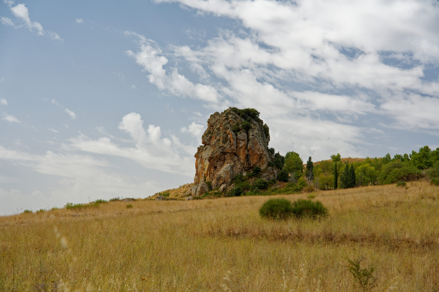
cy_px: 146
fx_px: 915
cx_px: 220
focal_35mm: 75
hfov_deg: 27.0
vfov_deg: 18.2
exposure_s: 1/500
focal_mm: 75
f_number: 6.3
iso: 100
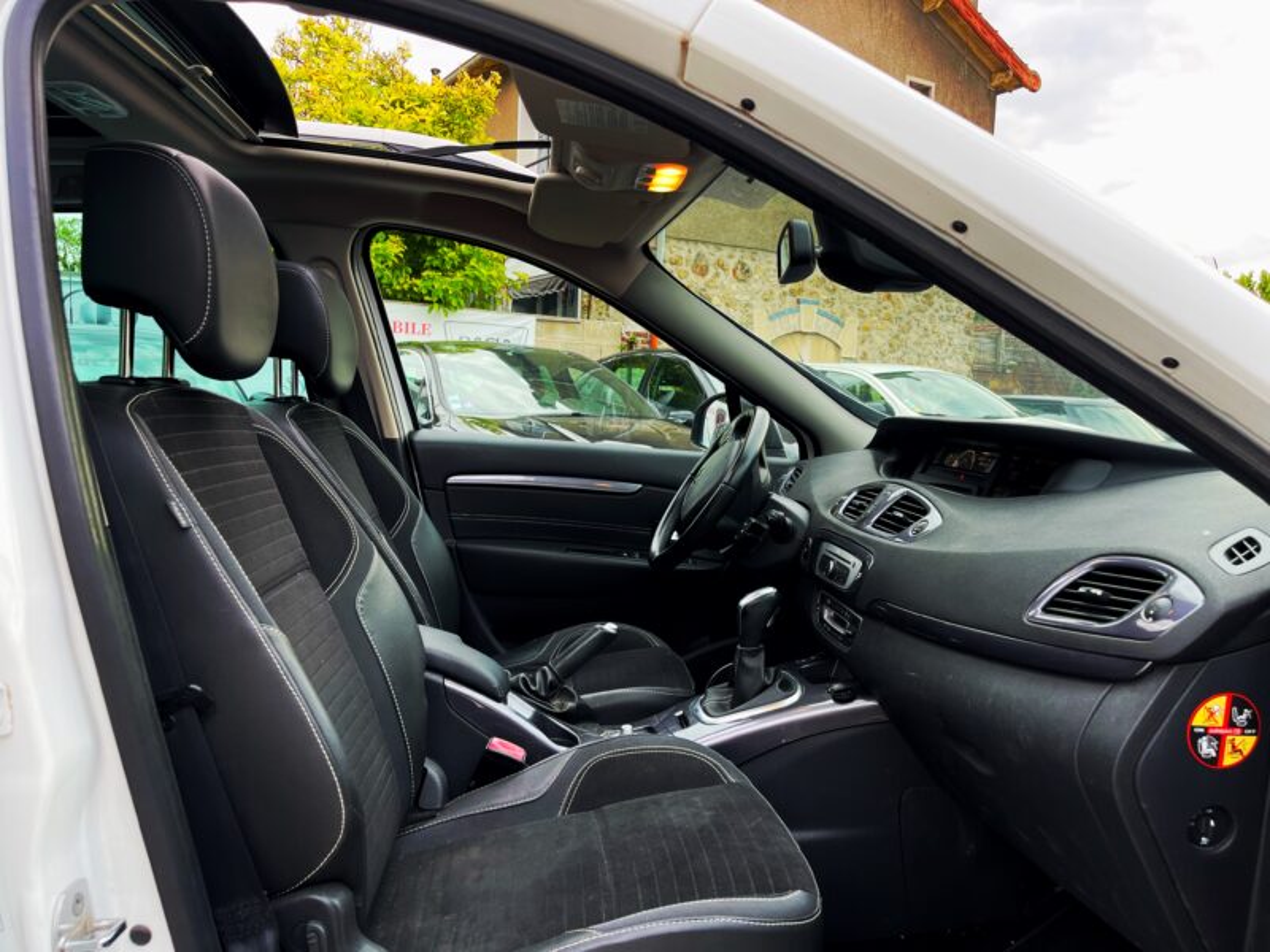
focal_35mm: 26
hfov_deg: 67.3
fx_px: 954
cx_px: 635
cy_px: 476
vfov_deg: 53.1
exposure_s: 1/121
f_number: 1.6
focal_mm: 5.1
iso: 64
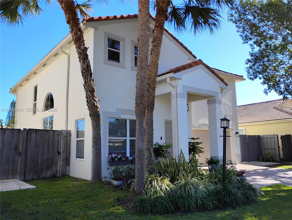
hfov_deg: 63.4
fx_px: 237
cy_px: 110
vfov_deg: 49.9
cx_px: 146
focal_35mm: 28
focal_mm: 4.26
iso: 100
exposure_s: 1/439
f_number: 1.8
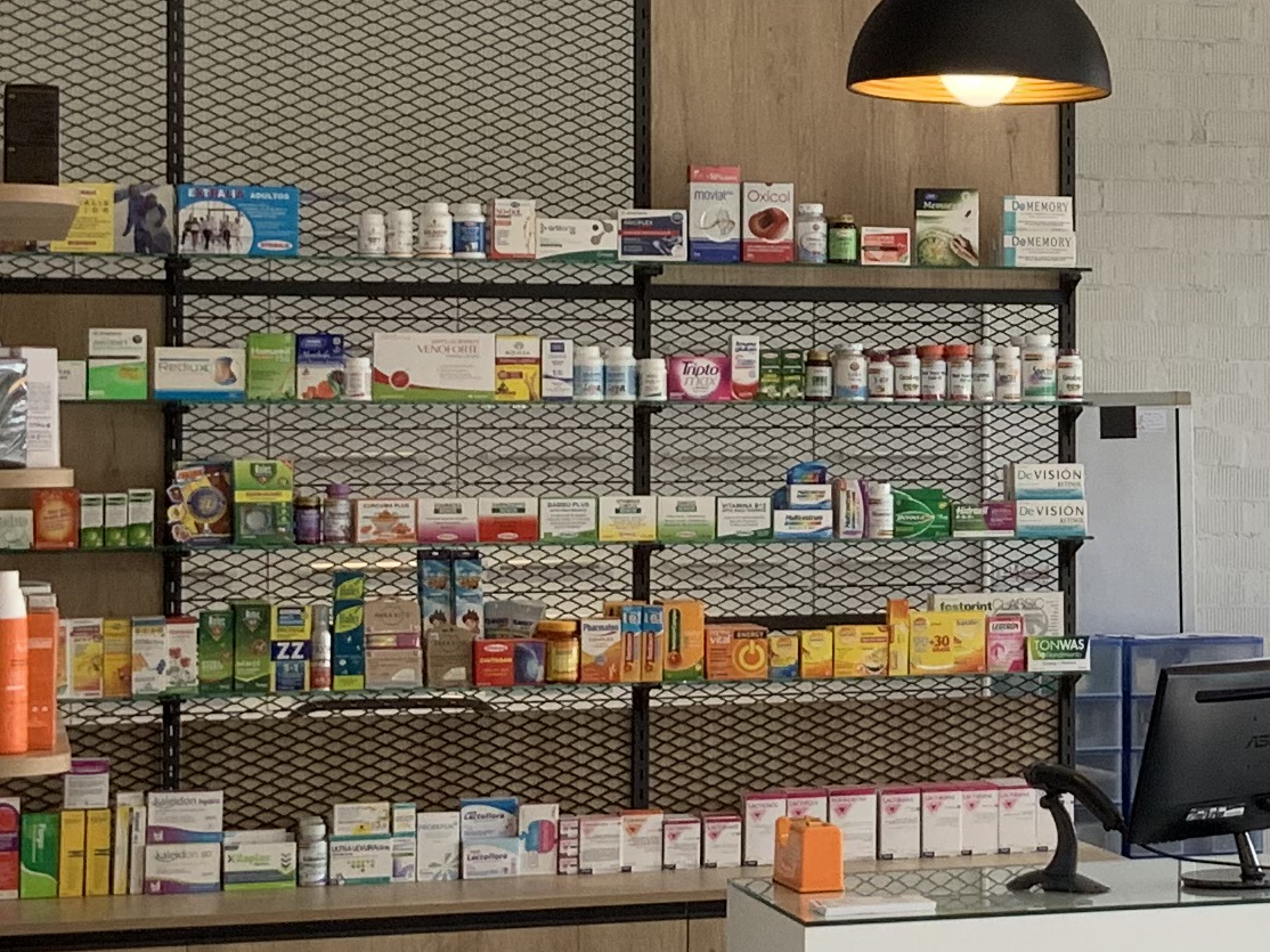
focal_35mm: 105
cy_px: 350
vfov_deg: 14.1
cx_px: 1464
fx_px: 3851
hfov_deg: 17.9
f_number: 1.8
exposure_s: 1/239
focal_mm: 3
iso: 16
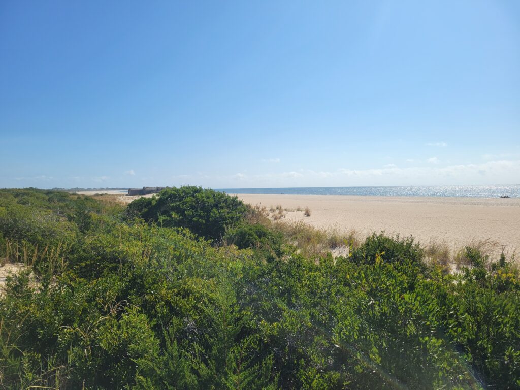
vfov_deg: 53.1
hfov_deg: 67.3
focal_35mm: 26
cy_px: 195
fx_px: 391
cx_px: 260
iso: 40
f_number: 1.8
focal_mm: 5.4
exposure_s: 1/4432
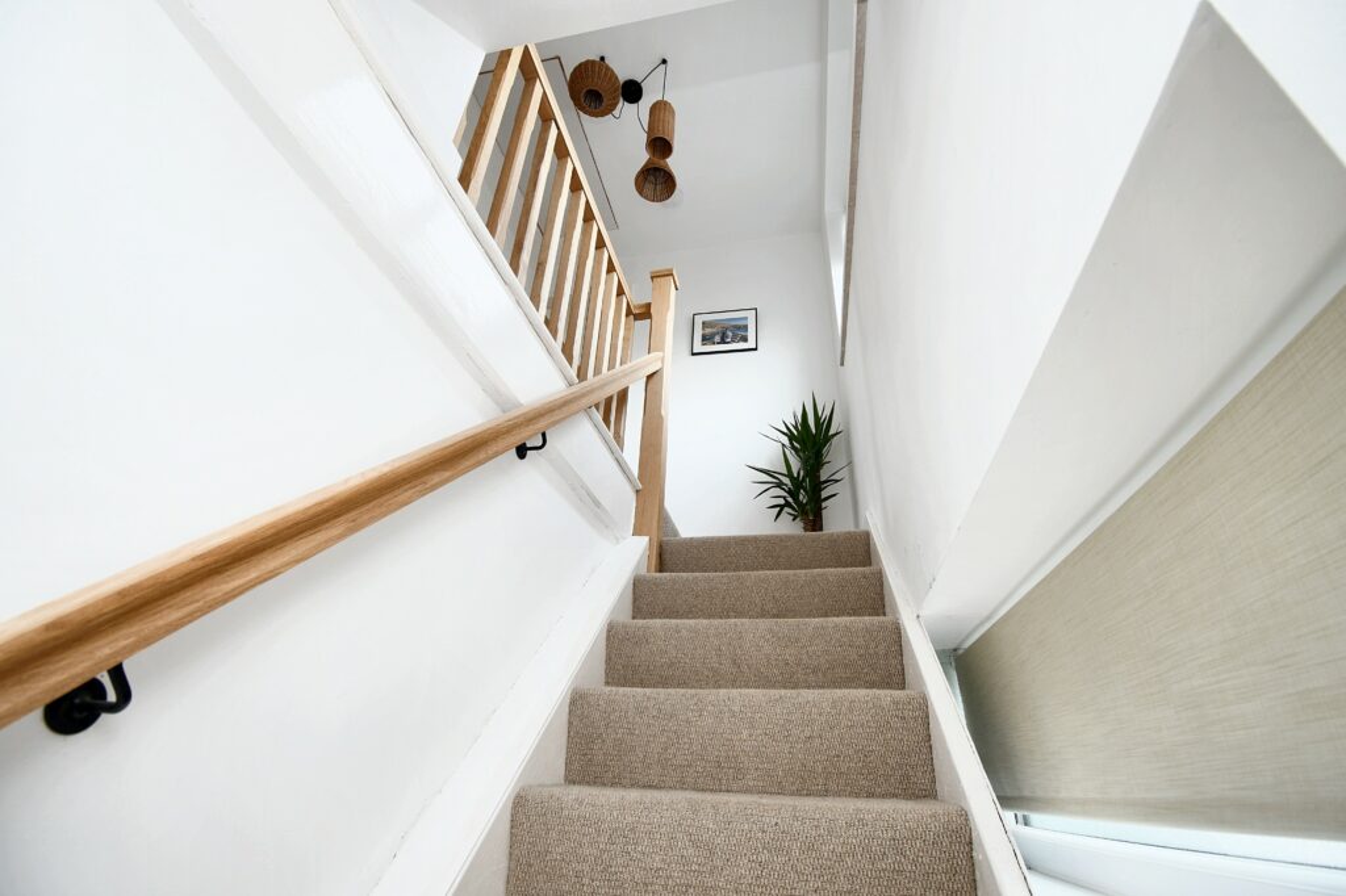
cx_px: 673
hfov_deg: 100.4
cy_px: 448
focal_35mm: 15
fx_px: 561
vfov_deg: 77.3
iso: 100
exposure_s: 1/20
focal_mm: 10
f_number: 4.5
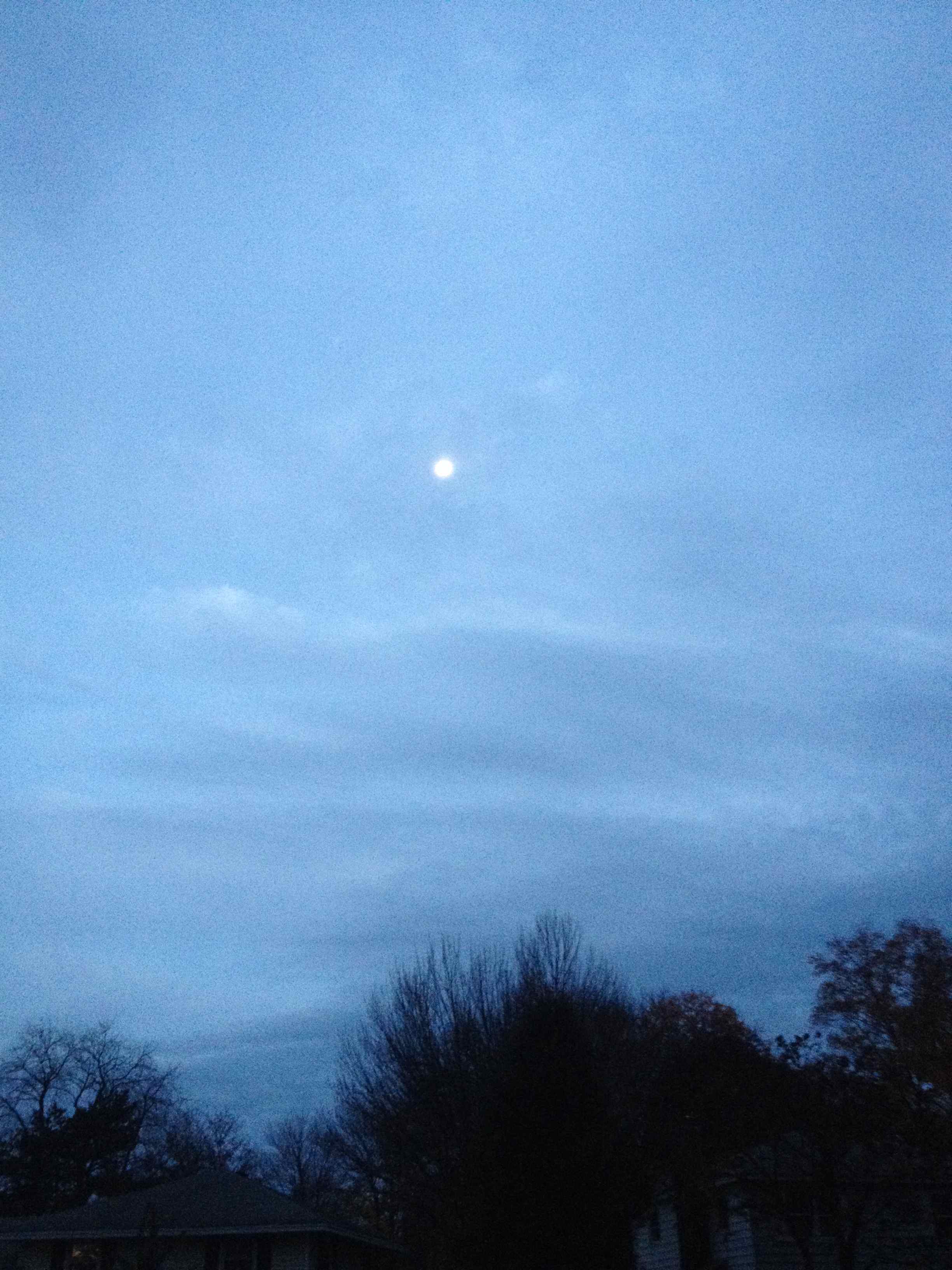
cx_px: 476
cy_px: 635
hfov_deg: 40.7
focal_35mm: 35
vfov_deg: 52.6
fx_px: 1283
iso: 400
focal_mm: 4.28
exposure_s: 1/15
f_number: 2.4
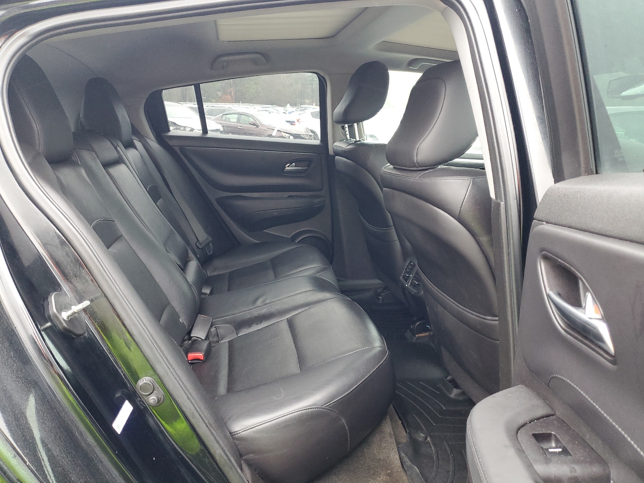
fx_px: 484
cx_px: 322
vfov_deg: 53.1
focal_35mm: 26
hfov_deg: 67.3
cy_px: 242
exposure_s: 1/60.2
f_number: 1.5
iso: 173
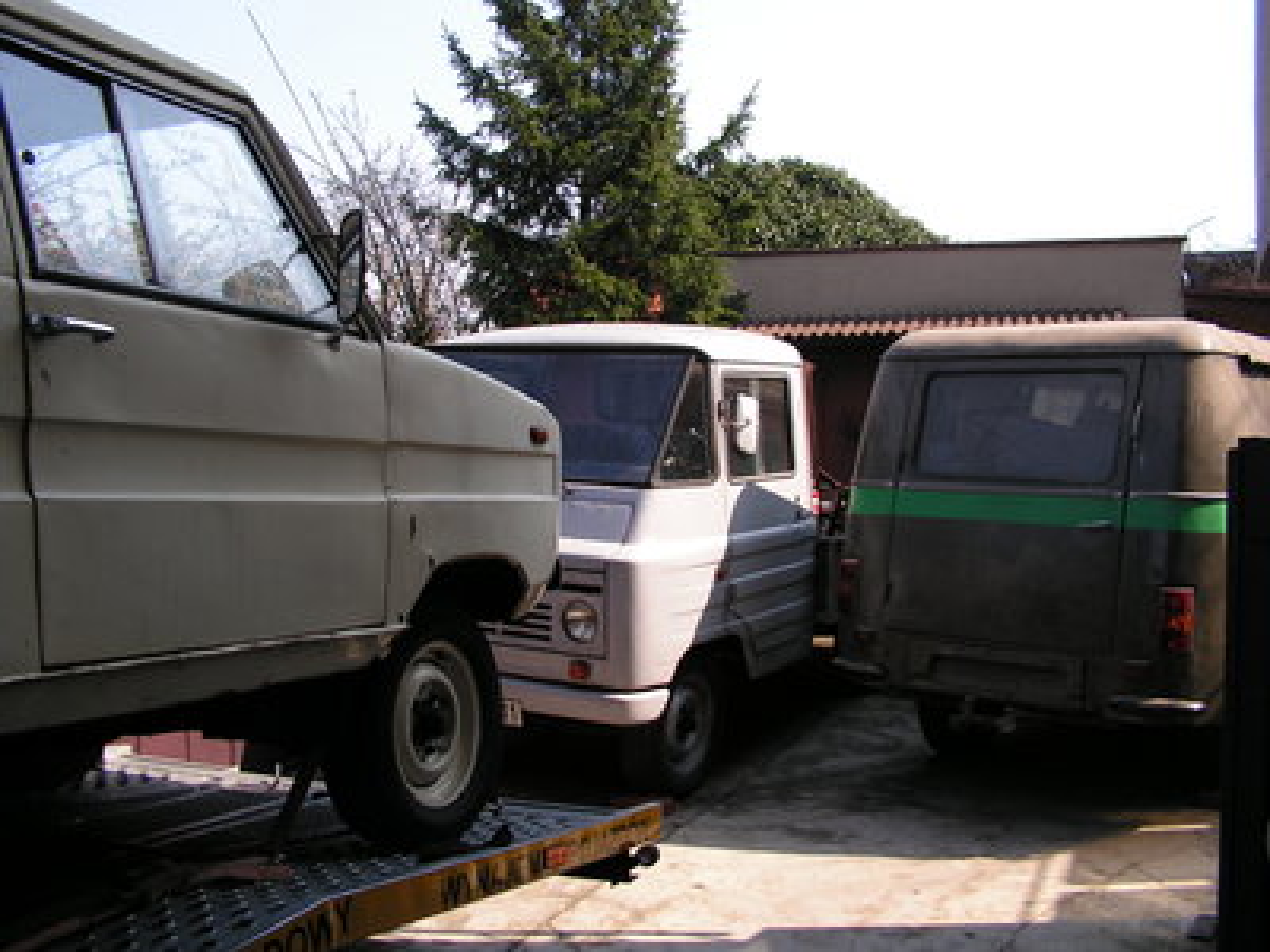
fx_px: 1321
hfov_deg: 51.4
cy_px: 476
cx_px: 635
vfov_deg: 39.7
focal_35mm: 36
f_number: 3.2
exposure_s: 1/500
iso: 64
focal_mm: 6
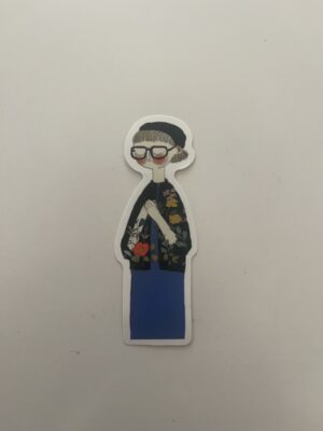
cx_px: 162
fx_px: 311
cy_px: 216
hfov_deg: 54.9
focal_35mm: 25
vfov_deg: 69.4
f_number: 1.6
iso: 160
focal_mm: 5.1
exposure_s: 1/60
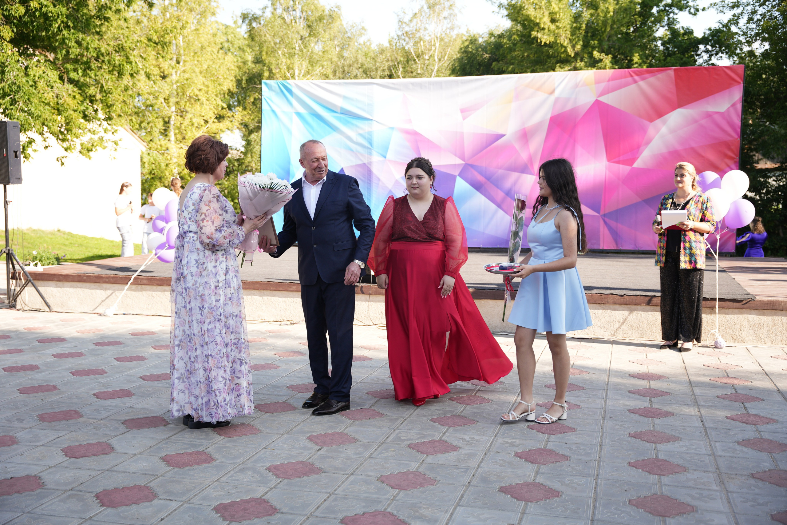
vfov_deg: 33.1
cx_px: 394
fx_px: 883
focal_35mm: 40
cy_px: 262
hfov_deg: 48.0
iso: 160
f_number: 2.8
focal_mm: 40.4
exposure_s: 1/250
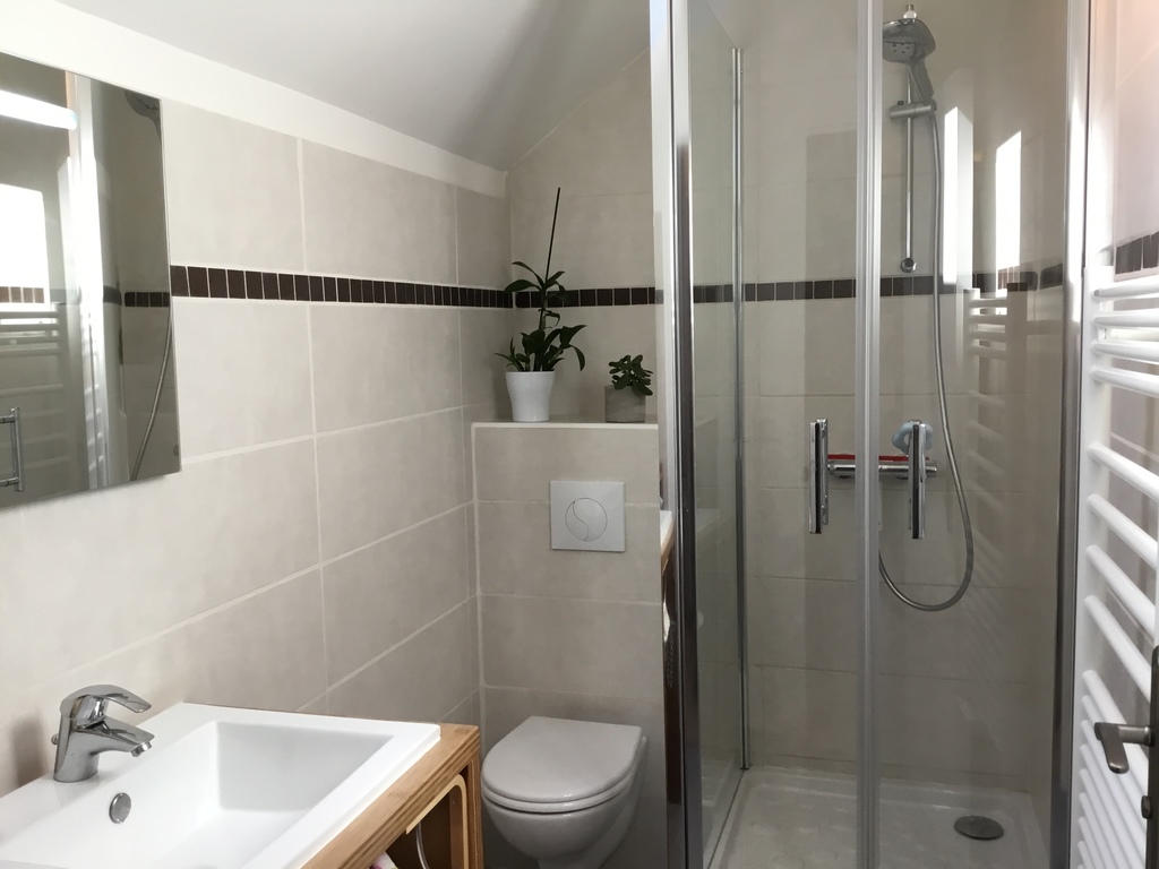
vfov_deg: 45.4
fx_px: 1038
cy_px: 434
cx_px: 580
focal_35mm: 31
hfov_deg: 58.4
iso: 32
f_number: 2.4
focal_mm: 3.3
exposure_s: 1/33
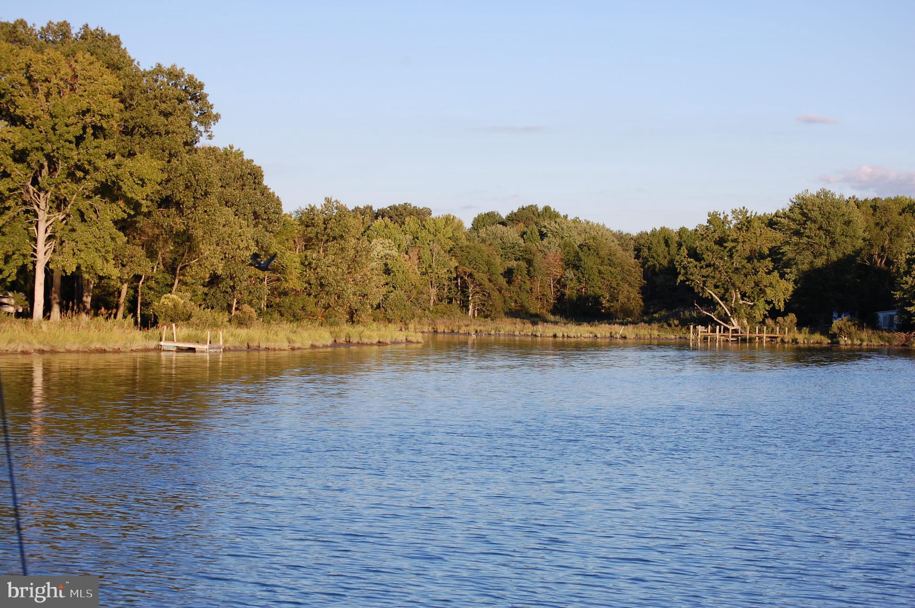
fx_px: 2095
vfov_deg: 16.5
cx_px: 458
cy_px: 304
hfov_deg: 24.6
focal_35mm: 82
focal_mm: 55
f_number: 8
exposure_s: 1/250
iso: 200
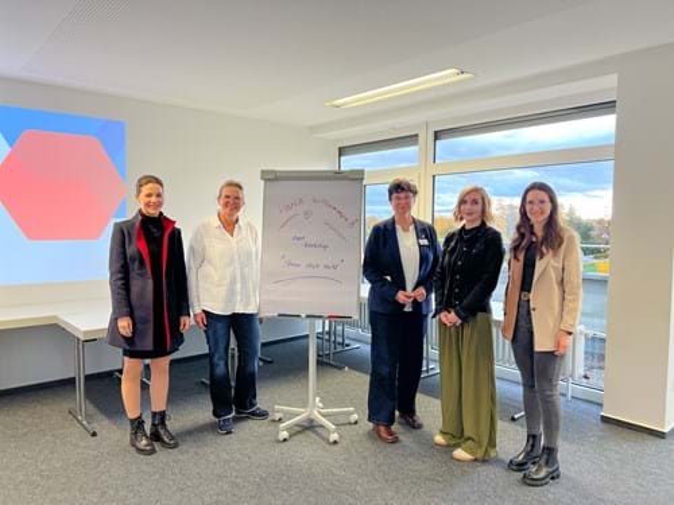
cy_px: 252
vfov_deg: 53.1
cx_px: 337
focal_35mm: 26
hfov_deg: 67.3
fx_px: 506
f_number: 1.5
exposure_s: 1/100
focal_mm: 5.7
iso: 100
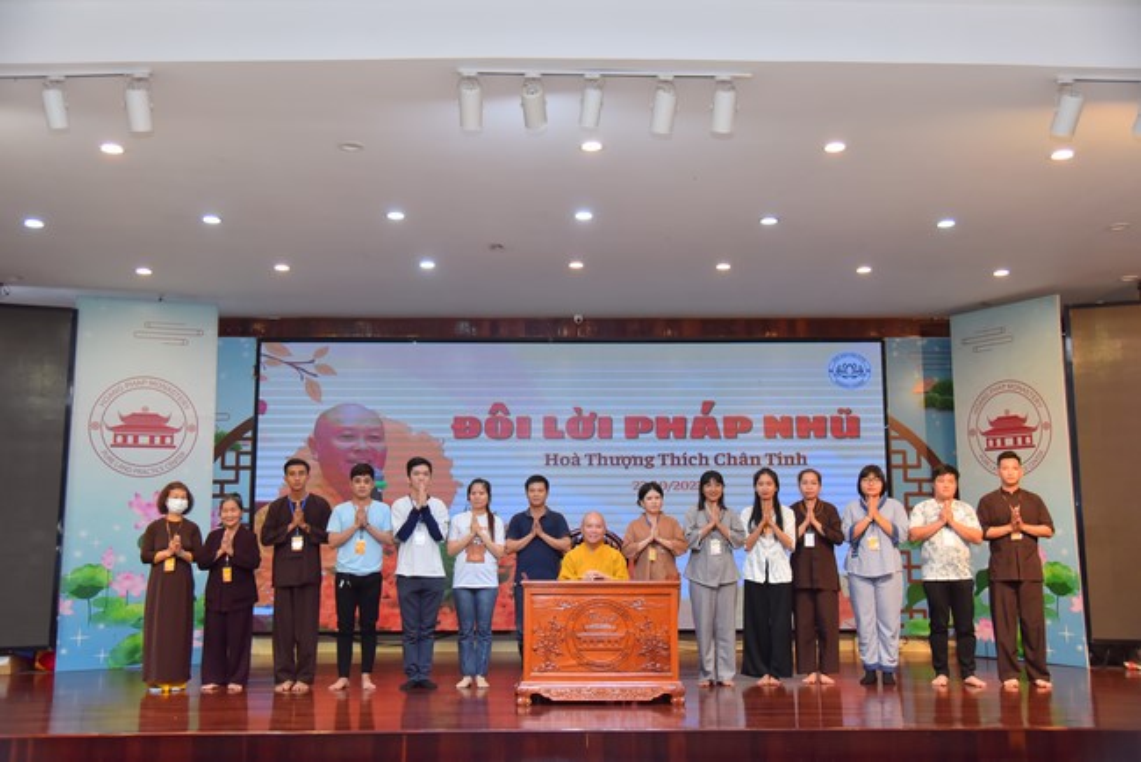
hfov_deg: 50.7
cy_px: 381
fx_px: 1205
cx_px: 570
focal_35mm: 38
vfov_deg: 35.1
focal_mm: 38
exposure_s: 1/160
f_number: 4.5
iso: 1250
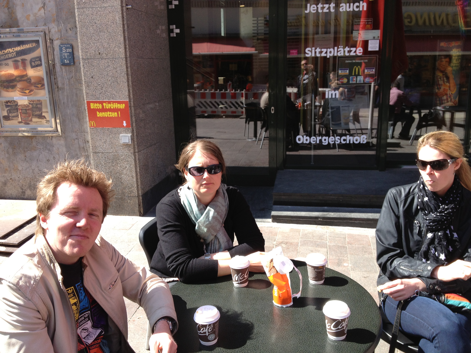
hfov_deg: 52.6
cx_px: 236
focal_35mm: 35
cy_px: 176
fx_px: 476
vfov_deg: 40.7
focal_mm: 4.28
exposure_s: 1/445
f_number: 2.4
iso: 50
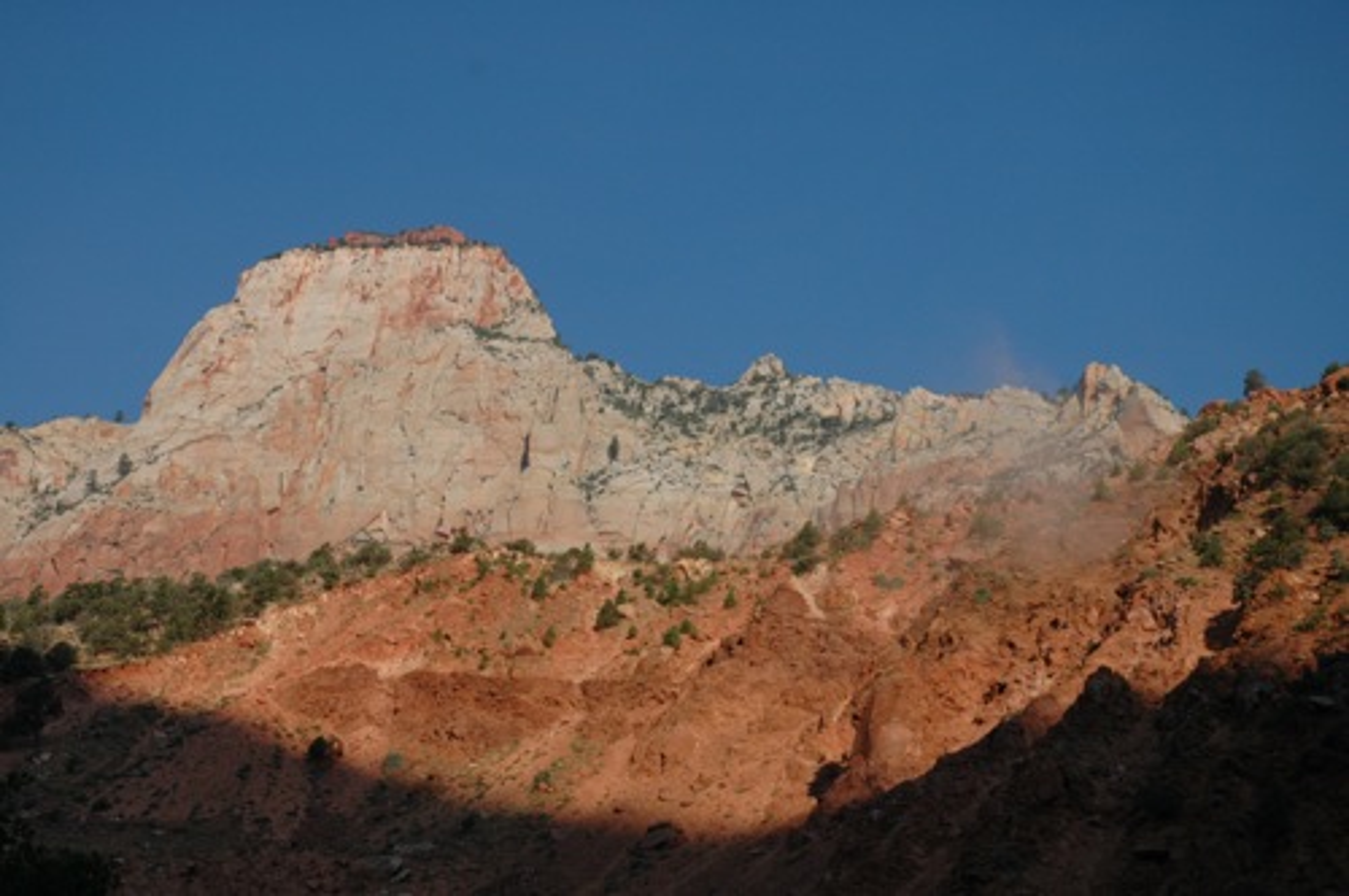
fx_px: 2133
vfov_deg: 23.7
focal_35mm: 57
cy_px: 448
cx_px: 674
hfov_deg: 35.1
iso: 200
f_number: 5.6
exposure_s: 1/1600
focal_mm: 38
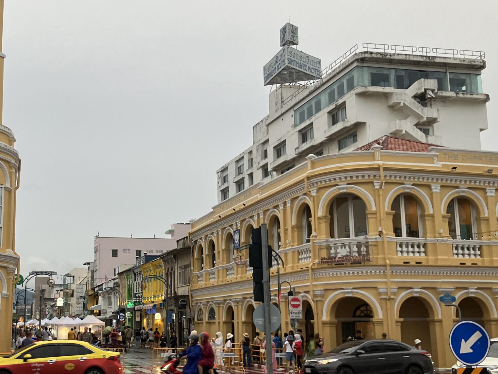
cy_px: 201
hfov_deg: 39.4
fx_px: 676
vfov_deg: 30.9
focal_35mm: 47
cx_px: 129
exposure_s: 1/119
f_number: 1.8
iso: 80
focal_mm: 3.99
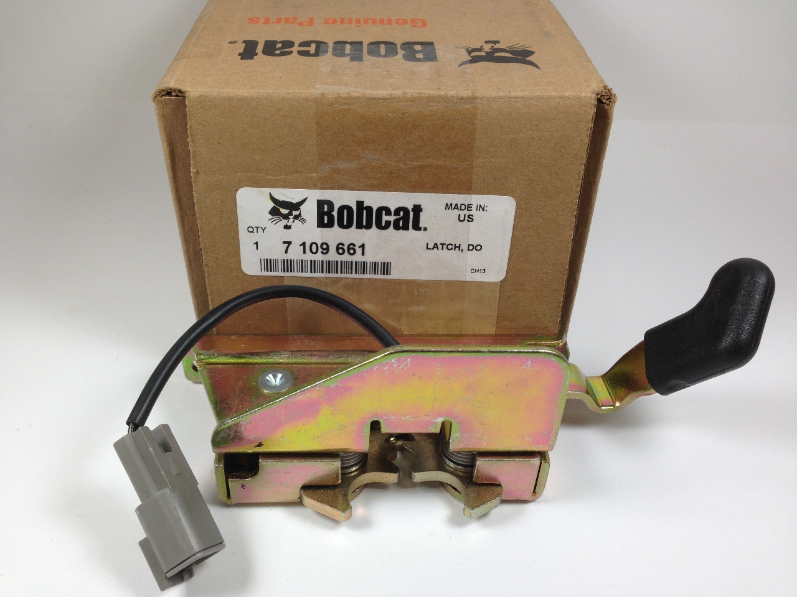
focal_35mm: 33
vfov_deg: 42.9
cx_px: 398
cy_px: 298
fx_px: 760
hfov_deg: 55.4
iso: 50
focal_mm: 4.12
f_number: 2.4
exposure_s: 1/120
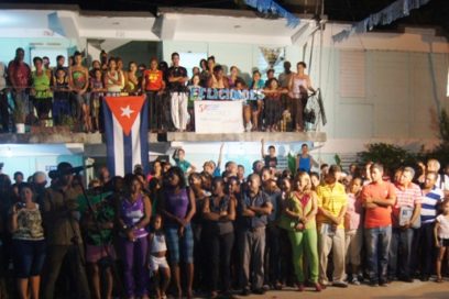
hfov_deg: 67.4
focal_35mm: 27
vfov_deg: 47.9
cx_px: 224
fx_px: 337
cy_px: 150
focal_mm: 18
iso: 1600
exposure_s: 1/40
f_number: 3.5
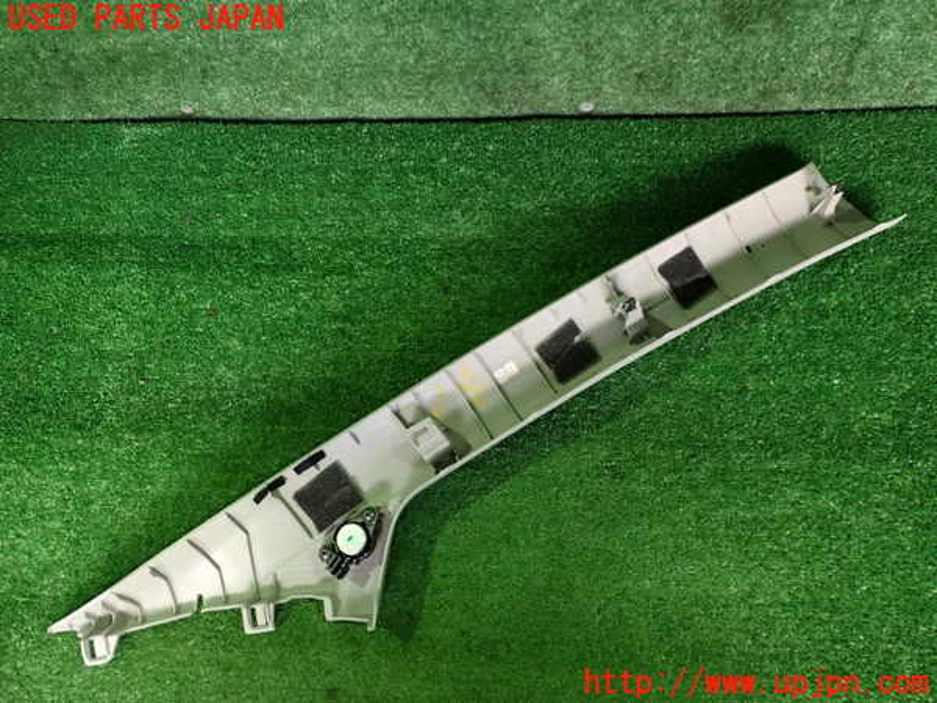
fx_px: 812
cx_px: 468
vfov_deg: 46.8
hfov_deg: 60.0
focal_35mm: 30
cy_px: 352
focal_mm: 5.4
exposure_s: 1/30
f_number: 2.3
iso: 250
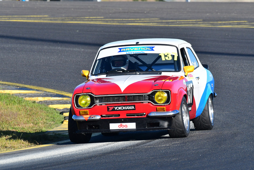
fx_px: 5293
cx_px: 127
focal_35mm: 750
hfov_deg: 2.7
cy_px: 85
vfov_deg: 1.8
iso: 800
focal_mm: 500
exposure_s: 1/800
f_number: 10
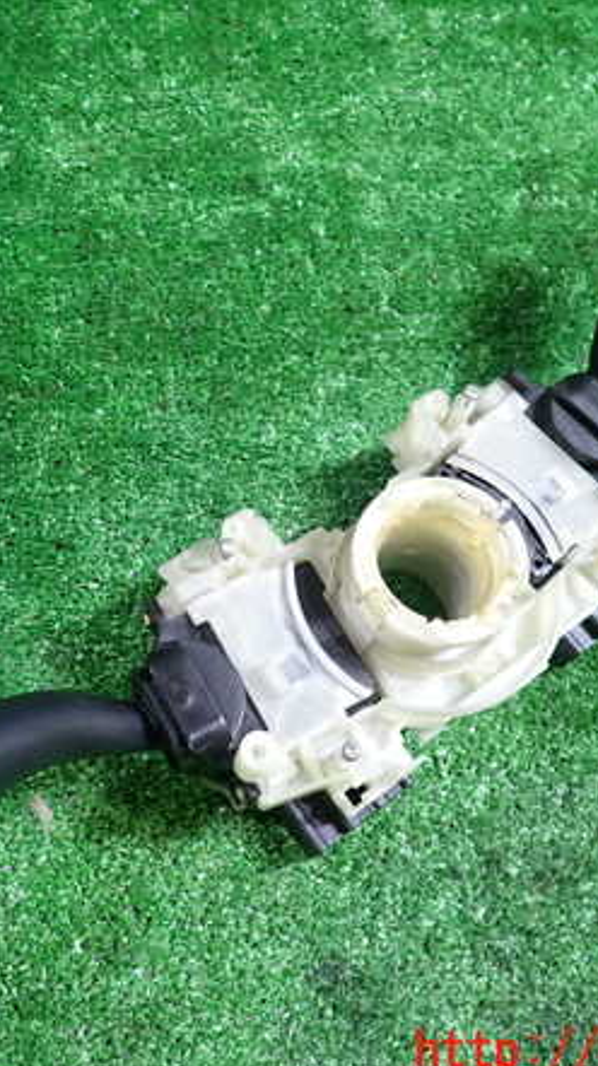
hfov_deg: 31.8
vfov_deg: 54.0
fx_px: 1045
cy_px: 540
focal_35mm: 37
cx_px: 236
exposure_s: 1/30
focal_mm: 4.5
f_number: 2
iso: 400
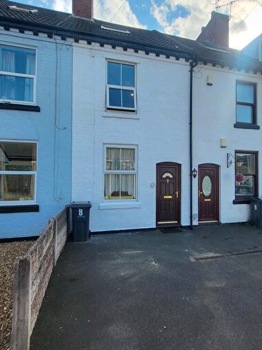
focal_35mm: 18
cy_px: 172
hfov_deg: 71.3
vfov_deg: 87.8
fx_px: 182
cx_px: 147
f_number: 2.2
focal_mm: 1.74
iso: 32
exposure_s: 1/604
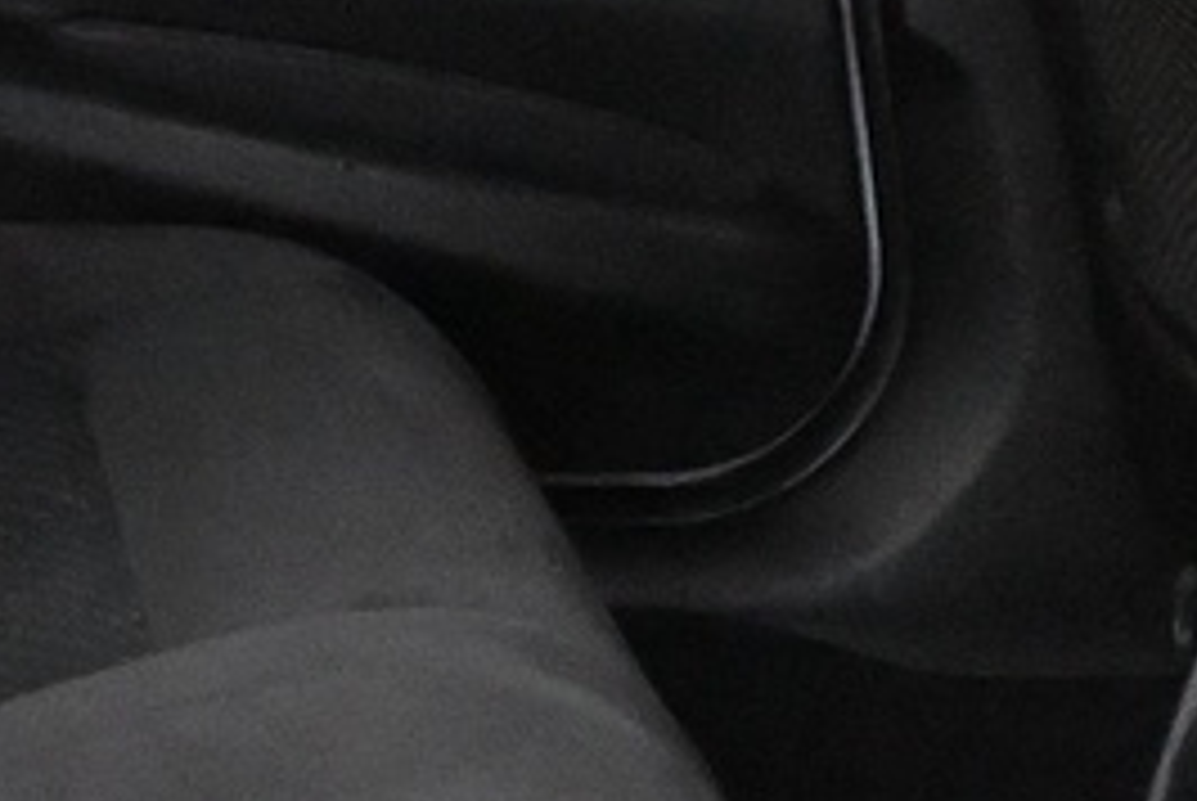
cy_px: 158
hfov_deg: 13.1
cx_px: 171
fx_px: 5161
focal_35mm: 155
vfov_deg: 8.9
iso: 12800
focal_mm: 17
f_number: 3.5
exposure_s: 1/60
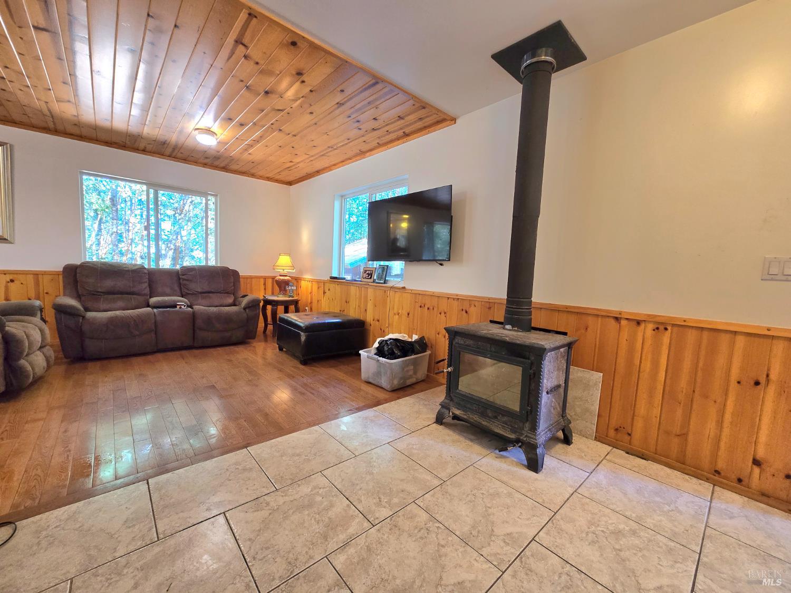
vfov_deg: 89.9
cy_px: 296
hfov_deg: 106.2
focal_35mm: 13
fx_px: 297
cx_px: 396
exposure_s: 1/60.2
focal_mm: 2.2
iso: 250
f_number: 2.2
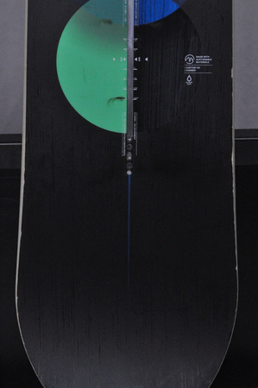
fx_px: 1293
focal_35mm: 120
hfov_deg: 11.4
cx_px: 129
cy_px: 194
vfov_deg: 17.1
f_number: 11
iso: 3200
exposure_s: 1/125
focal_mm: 80
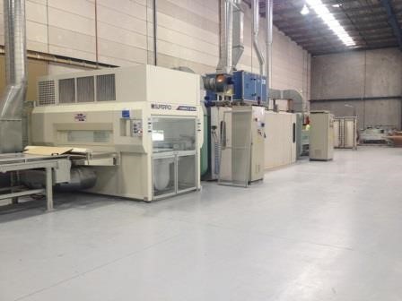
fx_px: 406
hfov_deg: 52.6
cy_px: 150
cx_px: 201
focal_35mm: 35
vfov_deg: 40.7
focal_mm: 4.28
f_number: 2.4
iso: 80
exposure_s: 1/20
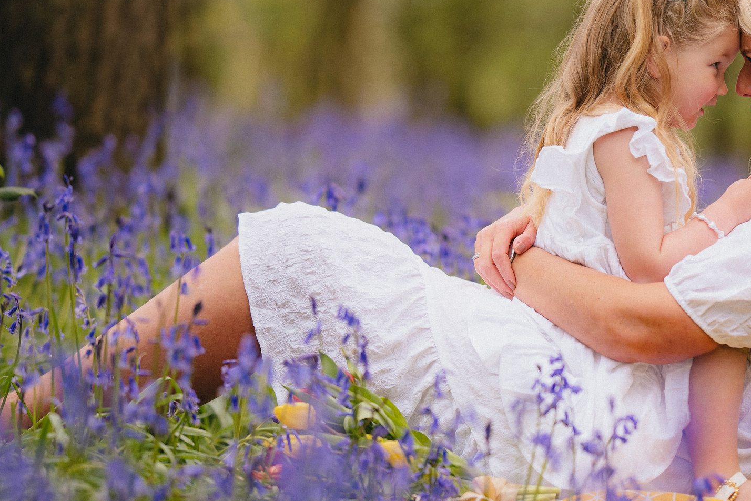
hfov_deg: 8.5
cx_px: 664
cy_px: 183
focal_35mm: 242
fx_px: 5048
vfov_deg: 5.7
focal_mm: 135
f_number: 1.8
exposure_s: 1/320
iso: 100
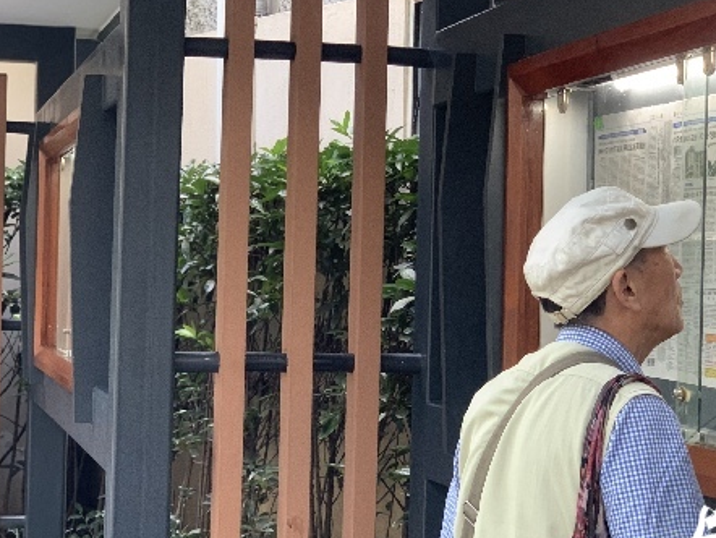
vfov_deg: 17.0
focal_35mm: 87
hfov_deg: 22.5
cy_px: 273
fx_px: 1800
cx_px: 376
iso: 125
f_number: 2.4
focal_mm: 6
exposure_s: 1/67
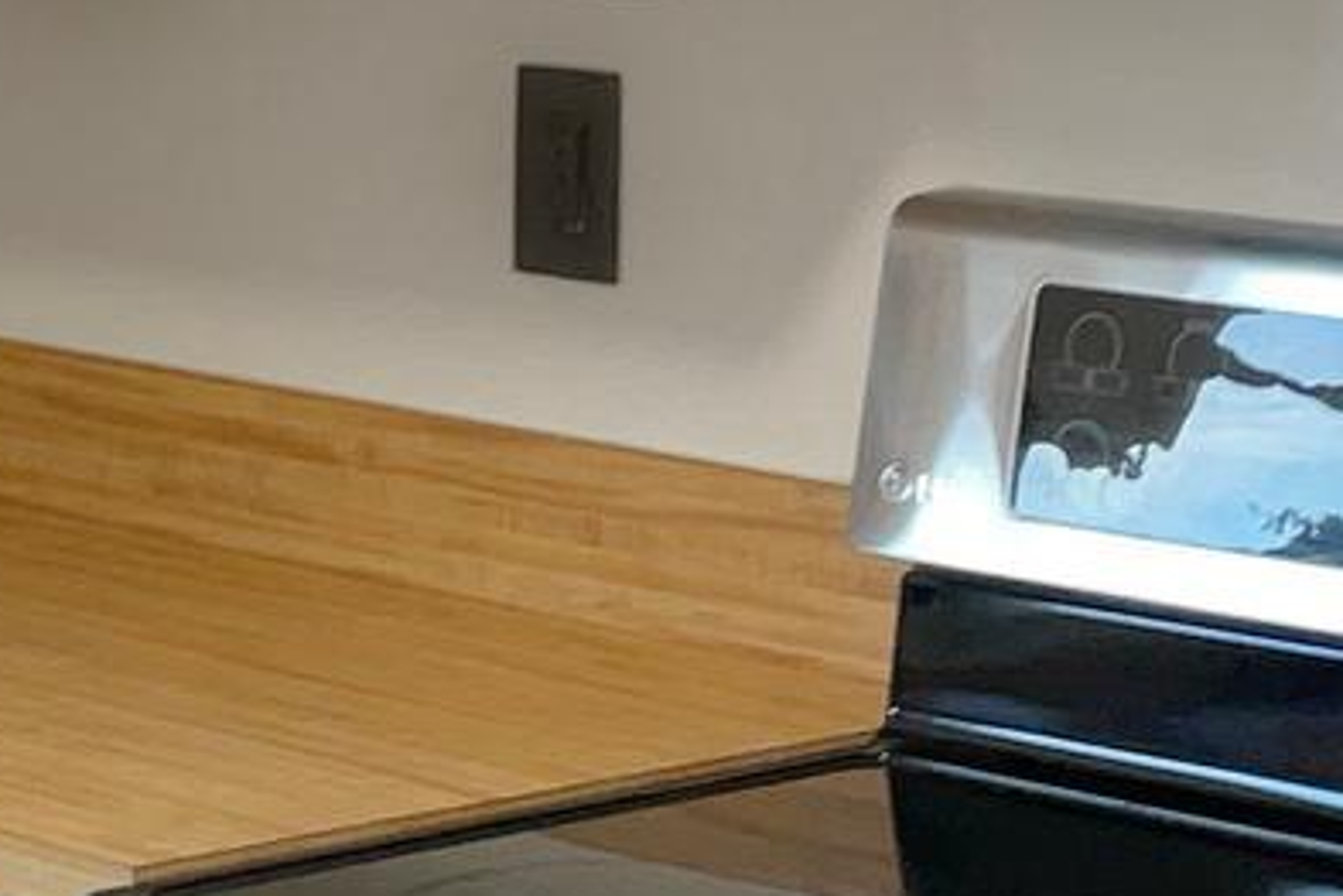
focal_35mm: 157
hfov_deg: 12.7
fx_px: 5857
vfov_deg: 8.7
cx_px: -381
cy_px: 368
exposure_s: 1/11
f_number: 1.8
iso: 16
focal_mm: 3
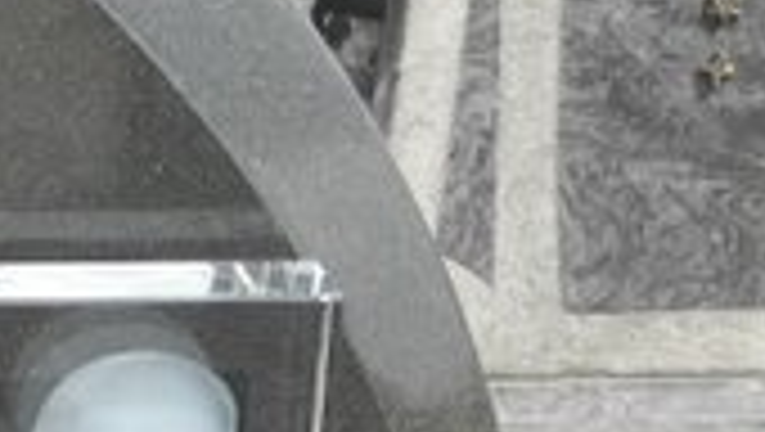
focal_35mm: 256
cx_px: -774
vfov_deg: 4.7
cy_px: 855
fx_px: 5198
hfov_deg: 8.0
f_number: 3.5
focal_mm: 10.7
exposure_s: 1/640
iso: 100
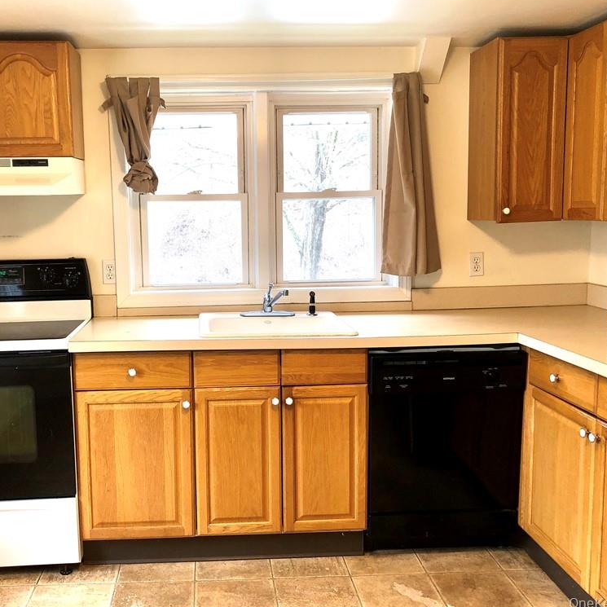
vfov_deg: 48.4
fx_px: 675
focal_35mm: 34
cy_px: 301
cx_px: 235
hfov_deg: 48.1
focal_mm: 4
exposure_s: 1/17
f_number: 1.8
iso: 32
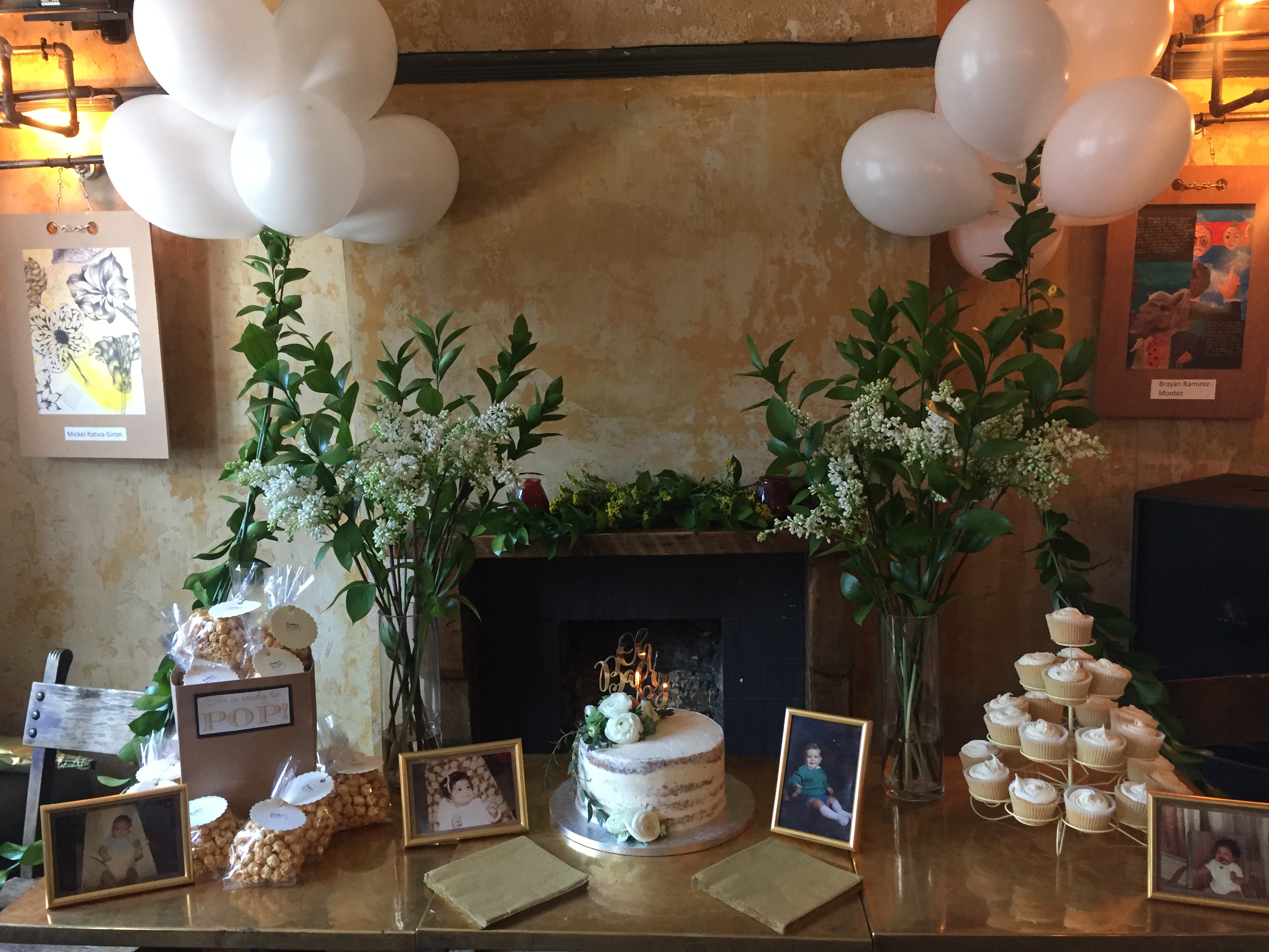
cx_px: 634
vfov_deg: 48.2
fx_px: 1063
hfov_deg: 61.7
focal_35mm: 29
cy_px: 476
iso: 200
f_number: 2.2
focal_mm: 4.15
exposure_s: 1/33
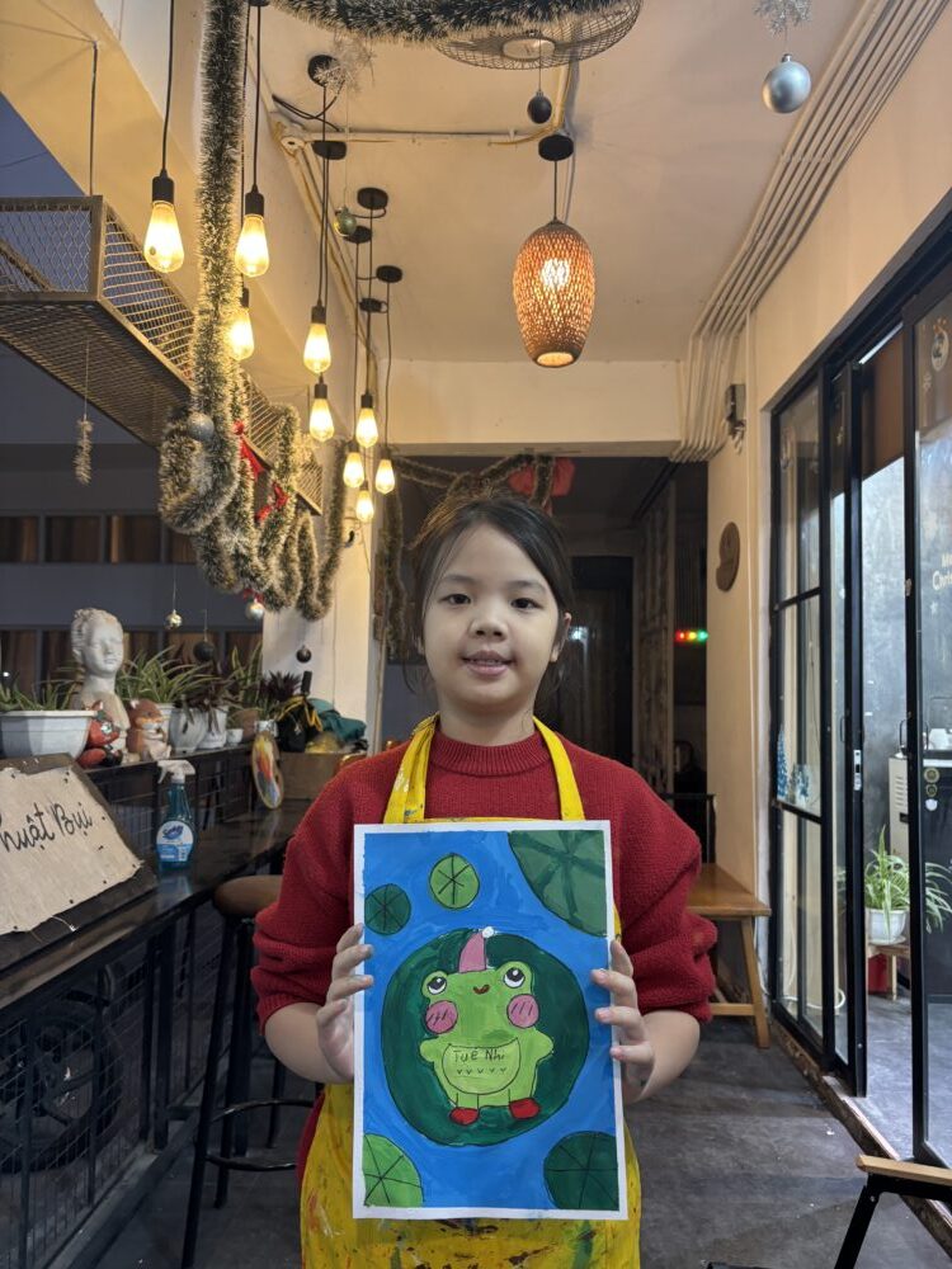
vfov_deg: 67.3
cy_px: 634
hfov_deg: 53.1
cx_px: 476
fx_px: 953
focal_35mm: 26
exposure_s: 1/50
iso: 200
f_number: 1.6
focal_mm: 5.96
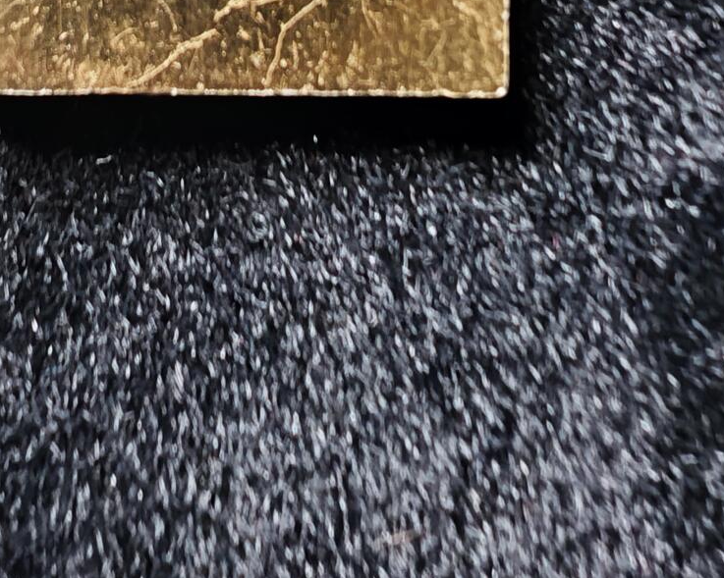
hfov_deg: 53.8
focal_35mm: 31
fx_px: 664
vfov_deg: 31.8
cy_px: -223
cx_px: 158
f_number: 2.2
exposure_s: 1/16.7
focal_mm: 2.39
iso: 726
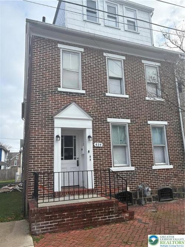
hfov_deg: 53.0
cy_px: 124
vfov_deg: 67.3
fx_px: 185
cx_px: 92
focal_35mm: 26
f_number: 1.6
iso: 64
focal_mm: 5.96
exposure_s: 1/1517
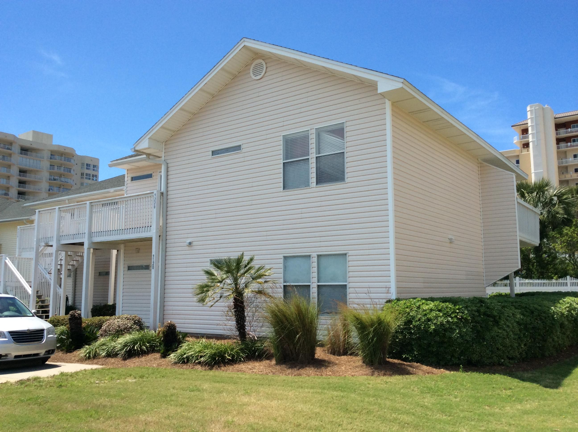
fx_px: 550
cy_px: 216
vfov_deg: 42.8
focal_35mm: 33
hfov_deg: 55.4
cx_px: 289
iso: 32
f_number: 2.4
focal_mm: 3.3
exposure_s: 1/1271
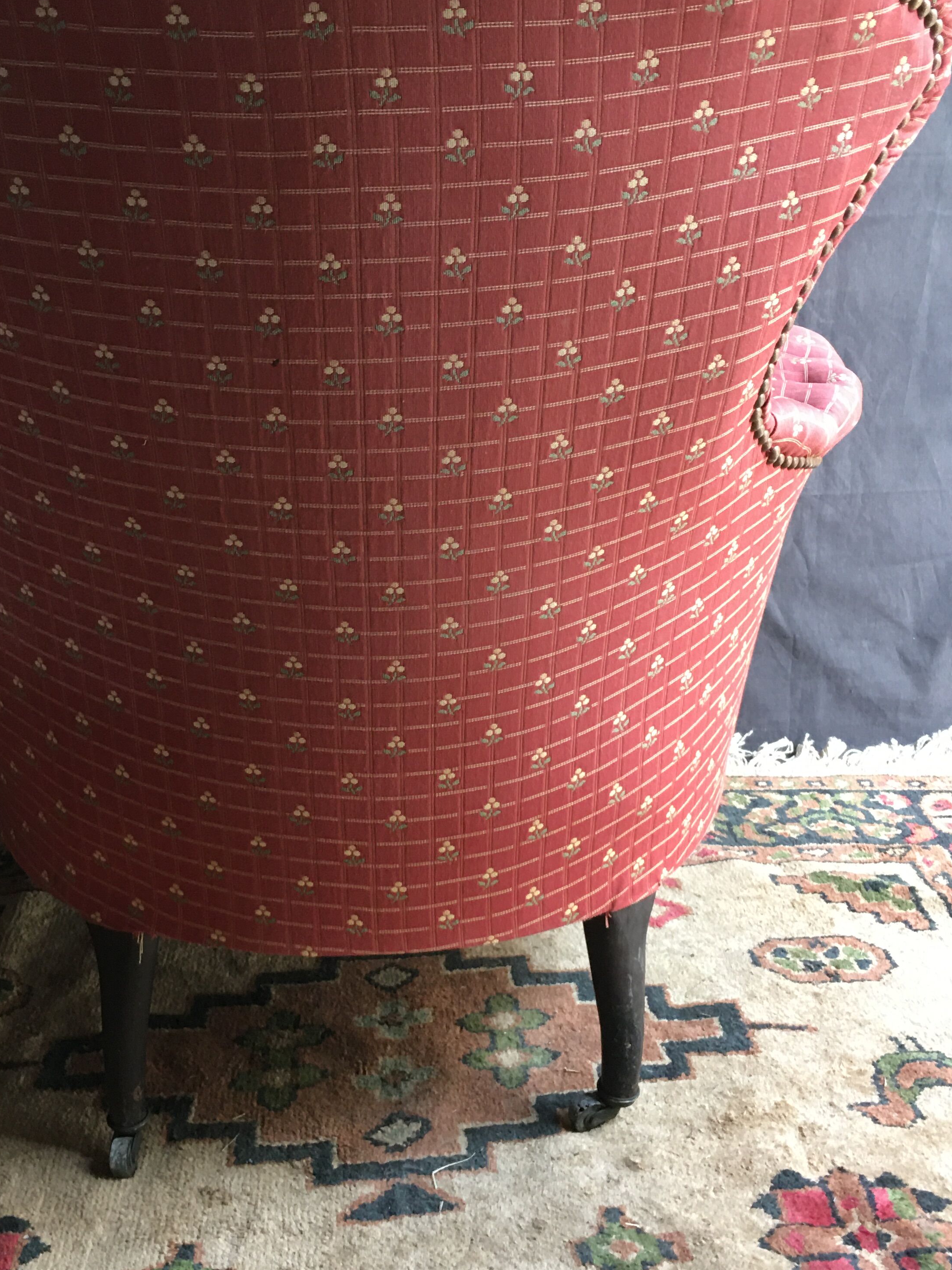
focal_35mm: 40
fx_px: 1467
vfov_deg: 46.8
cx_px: 360
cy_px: 619
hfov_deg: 35.8
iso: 64
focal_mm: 4.15
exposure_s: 1/17
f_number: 2.2
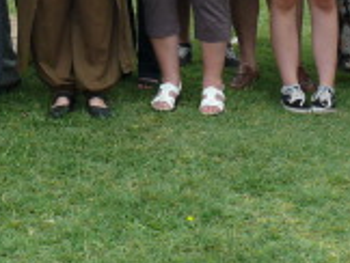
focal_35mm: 128
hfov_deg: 15.3
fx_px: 1296
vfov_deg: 11.2
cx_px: 92
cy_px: -112
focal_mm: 8.3
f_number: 5.6
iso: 100
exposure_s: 1/200
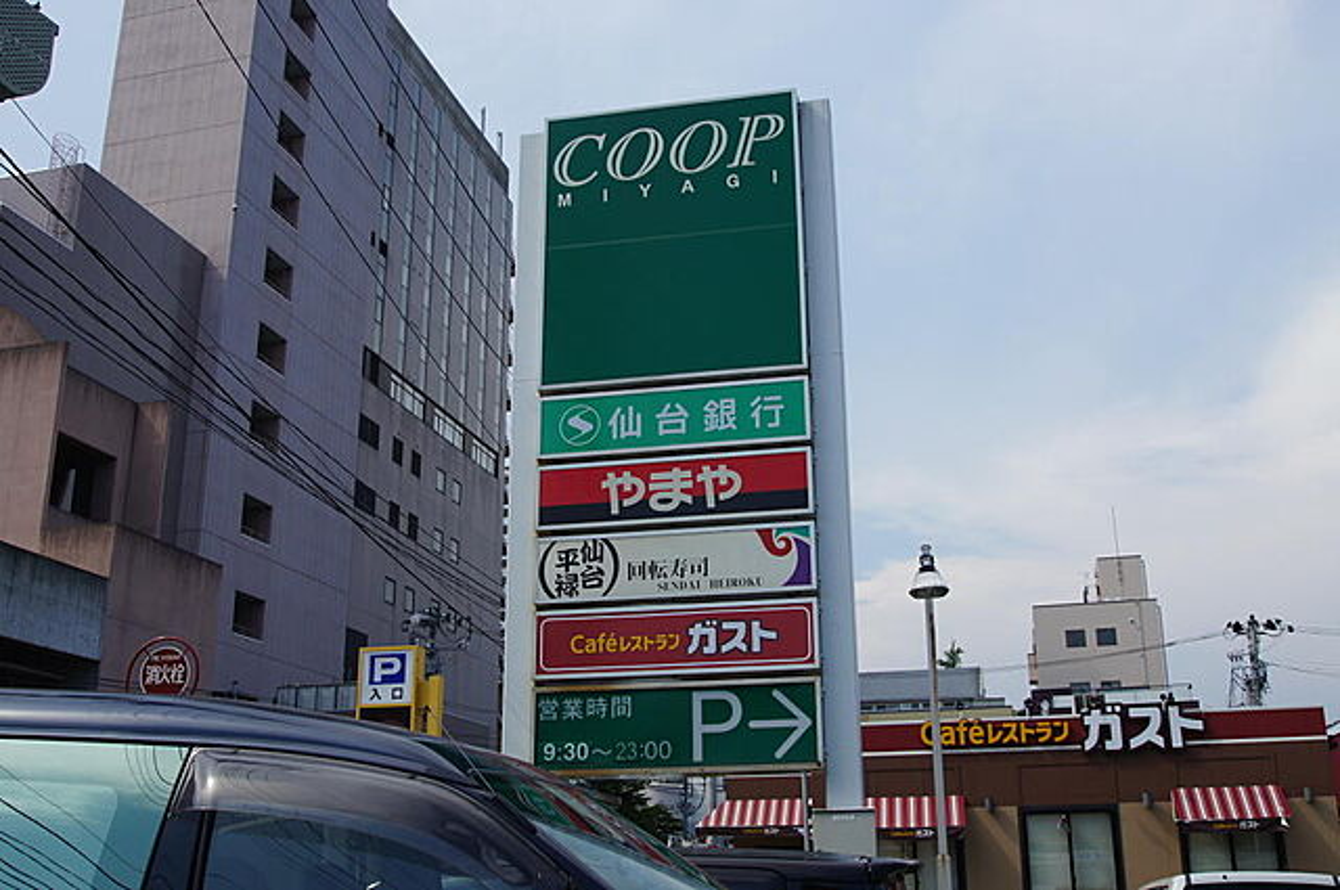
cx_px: 670
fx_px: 1338
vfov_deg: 36.8
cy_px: 445
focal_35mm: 36
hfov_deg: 53.2
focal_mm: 24
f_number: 13
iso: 100
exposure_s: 1/60
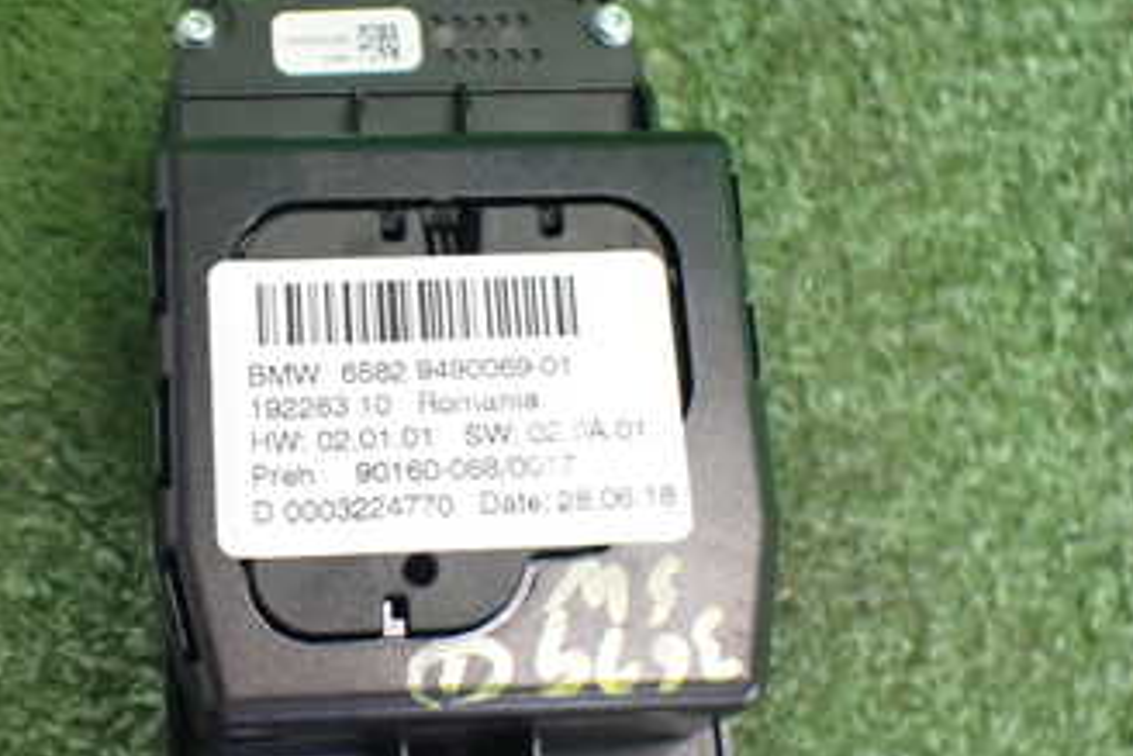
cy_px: 411
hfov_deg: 34.6
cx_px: 342
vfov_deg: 23.8
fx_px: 1795
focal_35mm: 57
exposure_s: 1/100
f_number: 2.3
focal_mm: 5.4
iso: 800
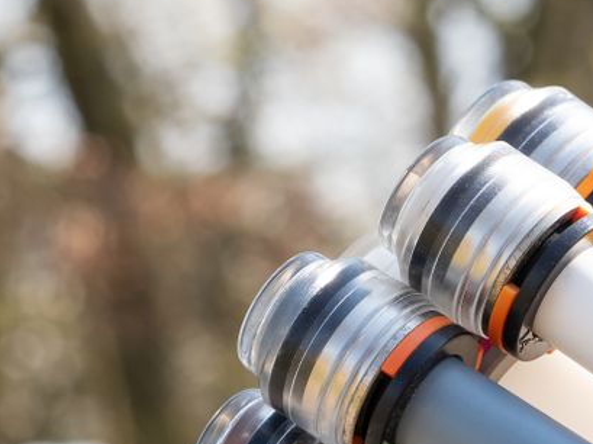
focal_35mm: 282
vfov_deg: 5.2
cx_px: 67
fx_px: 4827
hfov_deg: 7.0
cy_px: 512
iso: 200
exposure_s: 1/160
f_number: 6.3
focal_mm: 45
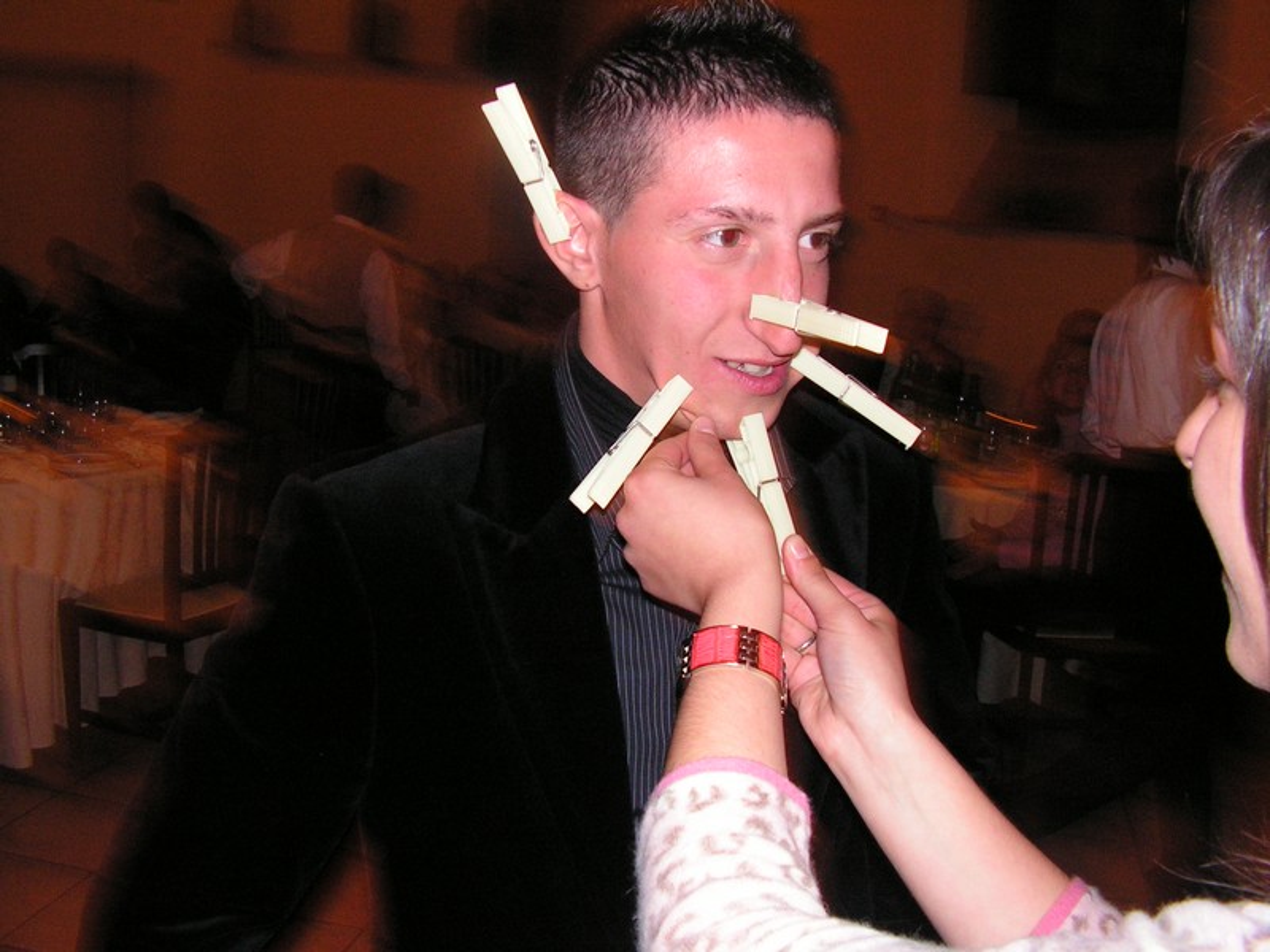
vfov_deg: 39.7
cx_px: 635
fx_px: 1321
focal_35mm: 36
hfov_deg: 51.4
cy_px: 476
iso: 200
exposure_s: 1/40
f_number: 3.2
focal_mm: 6
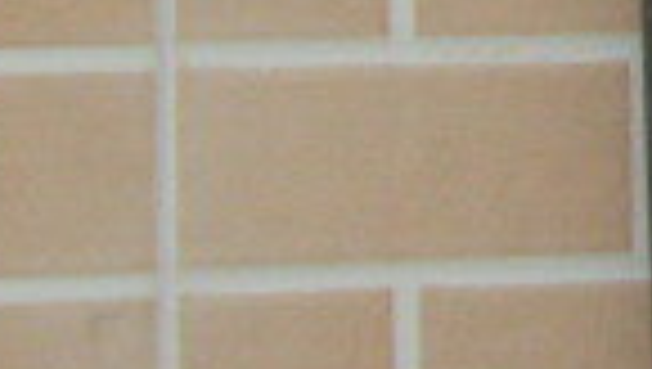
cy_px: -328
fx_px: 4657
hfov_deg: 7.7
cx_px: 1300
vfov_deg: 4.5
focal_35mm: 269
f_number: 7.1
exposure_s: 1/90
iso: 80
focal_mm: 5.8
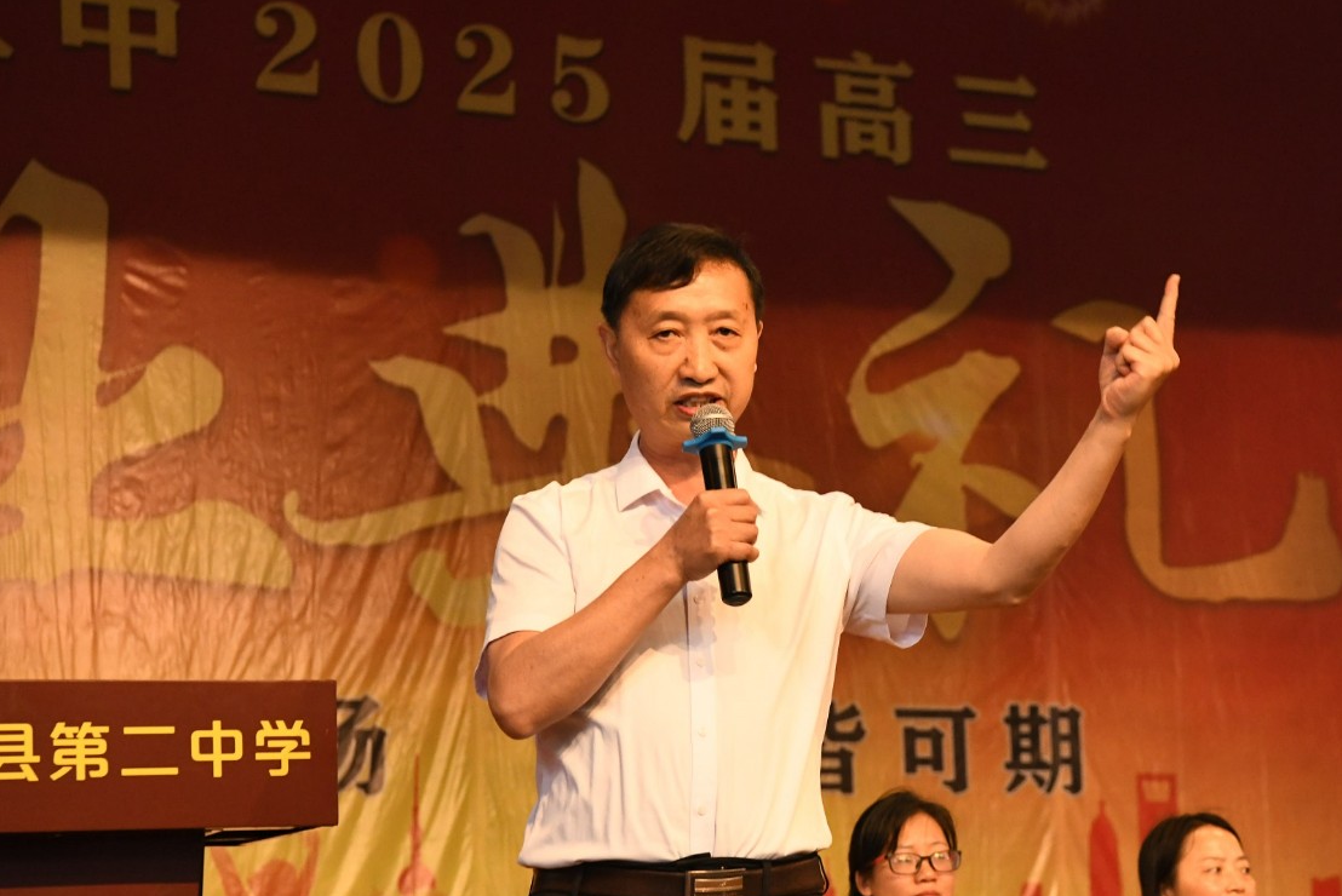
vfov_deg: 13.6
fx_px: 3767
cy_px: 527
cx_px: 949
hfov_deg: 20.1
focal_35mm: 101
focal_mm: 70
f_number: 7.1
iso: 4000
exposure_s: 1/160
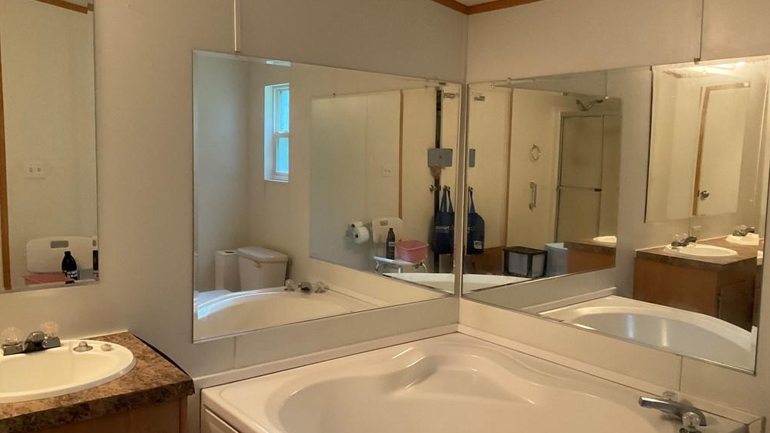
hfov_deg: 61.0
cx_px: 381
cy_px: 212
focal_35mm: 32
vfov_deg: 36.7
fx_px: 653
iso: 200
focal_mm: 3
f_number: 1.8
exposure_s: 1/60
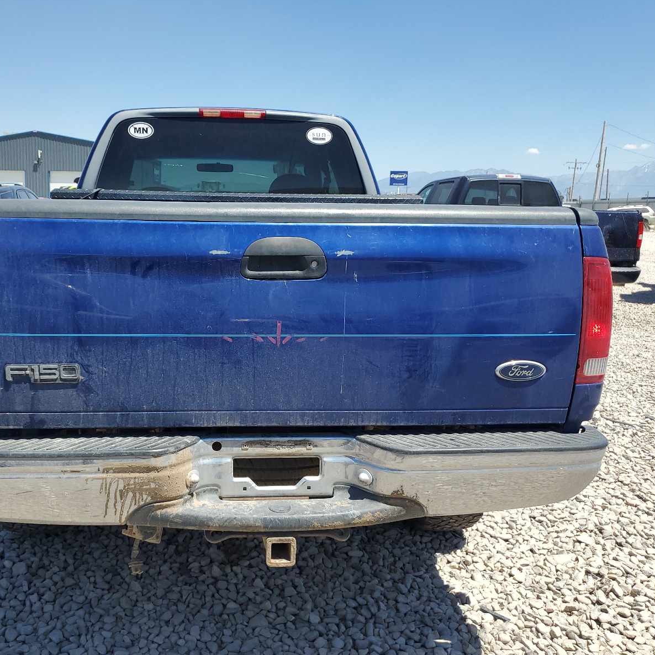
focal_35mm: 31
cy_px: 328
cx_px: 239
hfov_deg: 51.9
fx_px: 664
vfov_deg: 52.5
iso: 50
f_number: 1.5
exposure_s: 1/2500
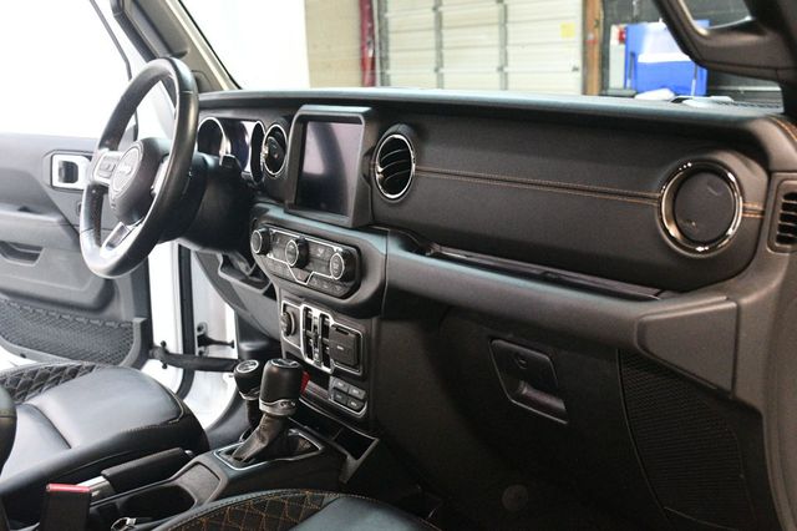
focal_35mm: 40
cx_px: 398
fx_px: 885
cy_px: 266
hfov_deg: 48.5
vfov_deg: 33.4
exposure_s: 1/60
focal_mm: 27
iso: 7200
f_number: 4
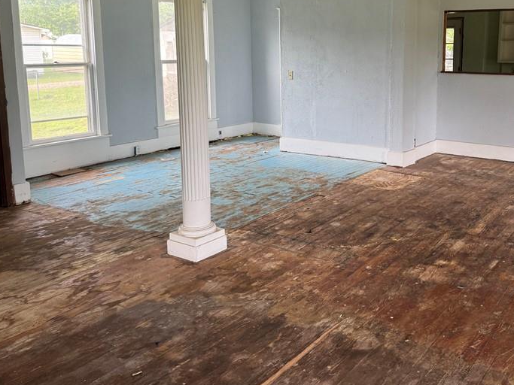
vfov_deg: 39.1
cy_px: 124
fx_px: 534
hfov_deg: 49.6
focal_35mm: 36
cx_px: 376
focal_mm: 6.76
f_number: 1.78
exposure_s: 1/121
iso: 100
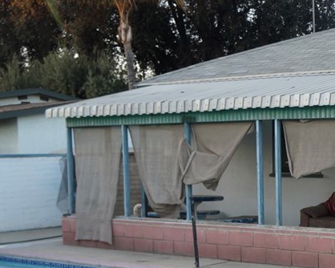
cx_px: 355
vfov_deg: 21.3
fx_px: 684
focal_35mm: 69
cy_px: 271
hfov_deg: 25.8
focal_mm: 20
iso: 125
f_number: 4
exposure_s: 1/60
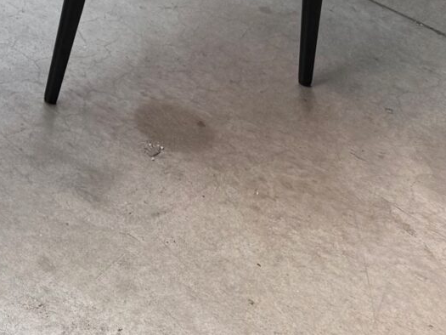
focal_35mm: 117
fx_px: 1508
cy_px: -275
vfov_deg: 11.7
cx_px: -474
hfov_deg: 13.9
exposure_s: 1/158
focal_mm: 6.76
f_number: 1.78
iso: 64
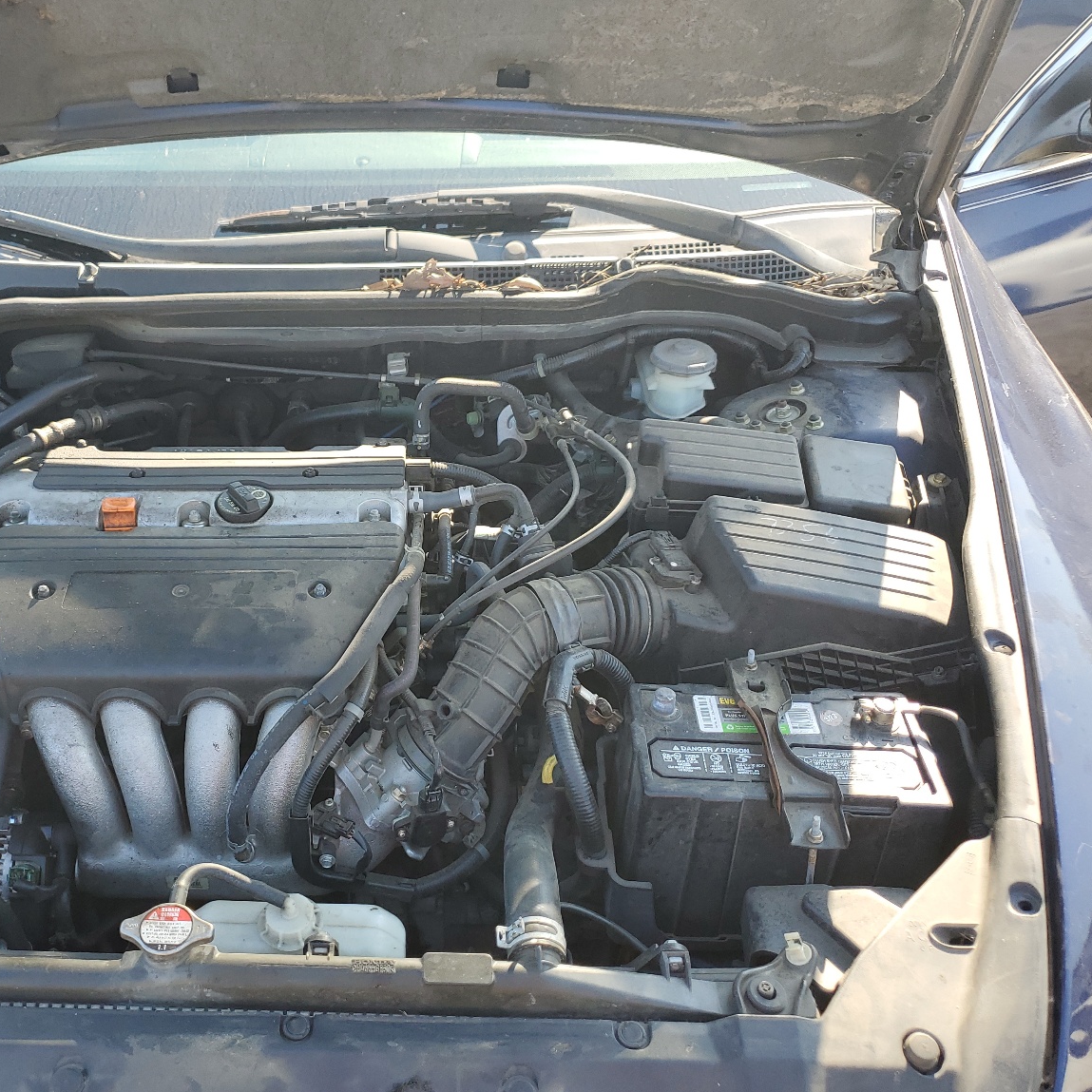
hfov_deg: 50.4
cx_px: 387
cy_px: 565
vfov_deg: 51.1
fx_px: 1142
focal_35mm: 32
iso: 50
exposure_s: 1/345
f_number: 1.5
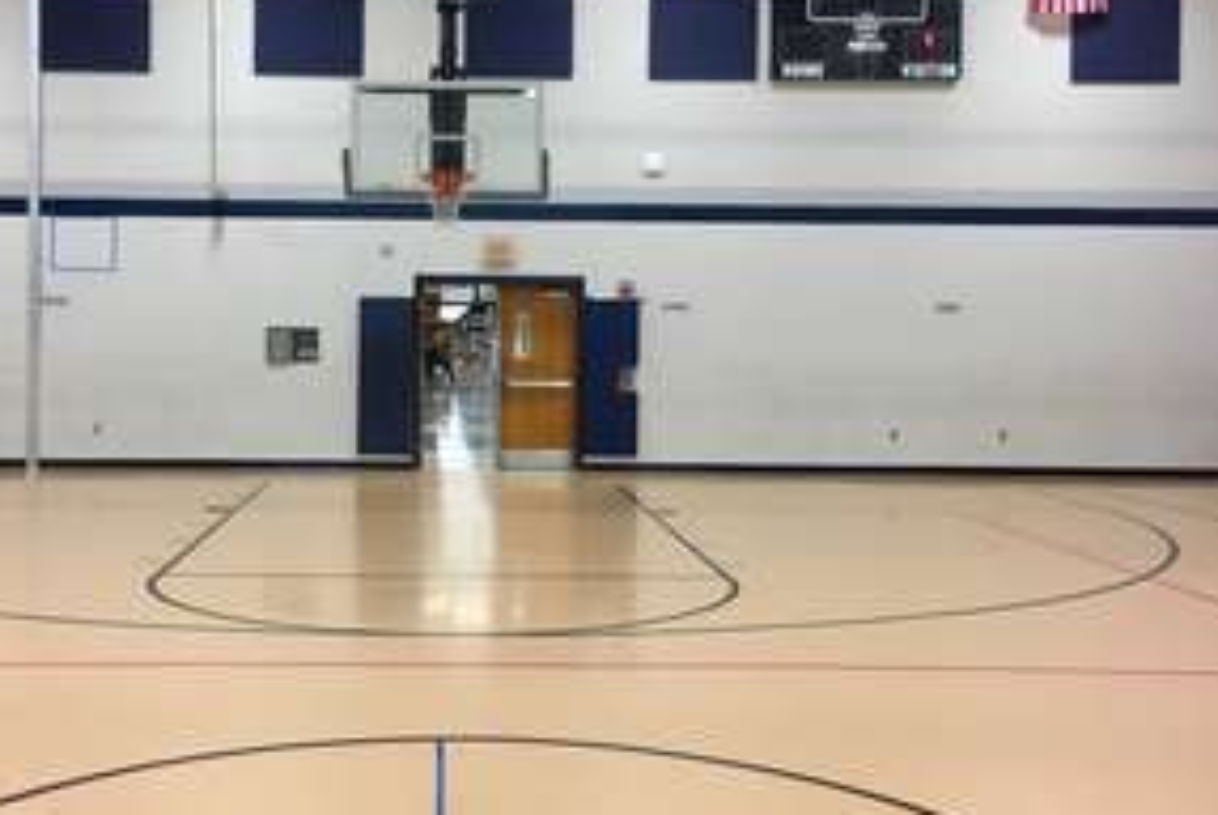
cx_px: 467
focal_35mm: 42
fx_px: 1422
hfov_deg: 46.0
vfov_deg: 32.0
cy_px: 378
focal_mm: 4.15
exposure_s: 1/30
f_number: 2.2
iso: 64
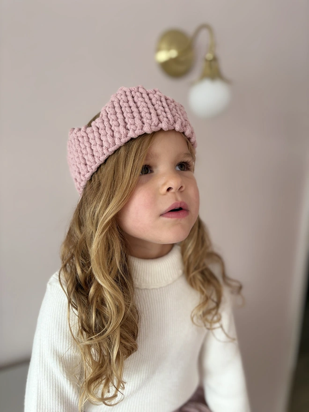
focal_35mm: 26
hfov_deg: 53.1
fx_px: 309
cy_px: 206
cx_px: 154
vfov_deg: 67.3
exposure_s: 1/122
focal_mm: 5.96
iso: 100
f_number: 1.6
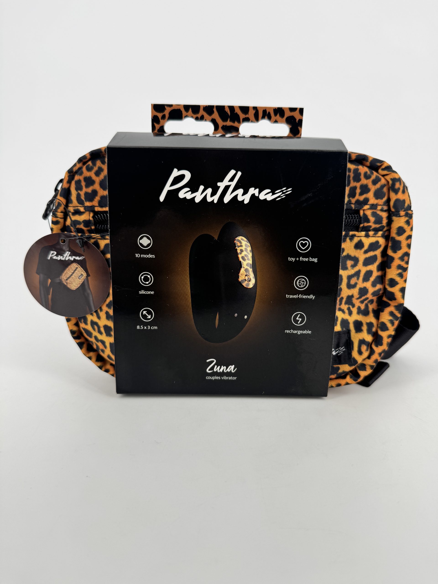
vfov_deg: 71.6
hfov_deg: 56.8
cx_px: 219
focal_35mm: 24
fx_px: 405
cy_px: 292
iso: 80
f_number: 1.78
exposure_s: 1/730
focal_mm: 6.76
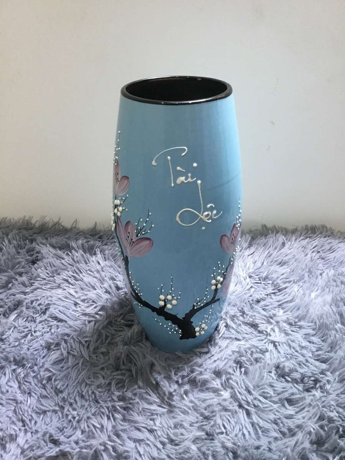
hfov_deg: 45.4
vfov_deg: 58.4
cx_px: 172
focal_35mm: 31
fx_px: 412
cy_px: 230
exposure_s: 1/33
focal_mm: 3.3
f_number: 2.4
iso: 160
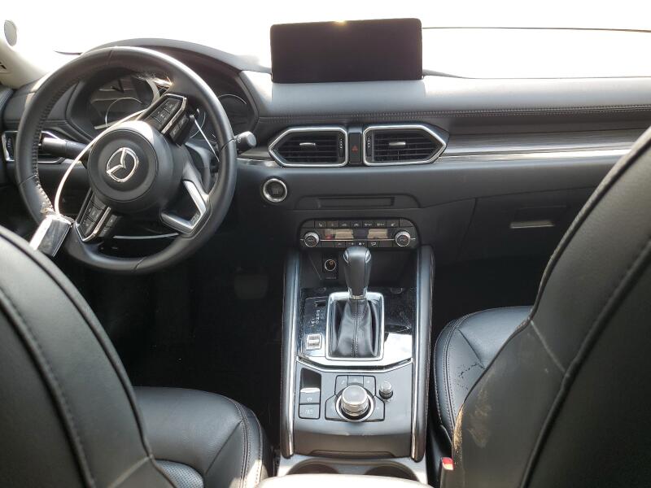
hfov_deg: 67.3
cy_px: 244
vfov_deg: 53.1
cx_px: 326
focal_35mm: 26
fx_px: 489
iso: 50
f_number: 1.5
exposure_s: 1/152
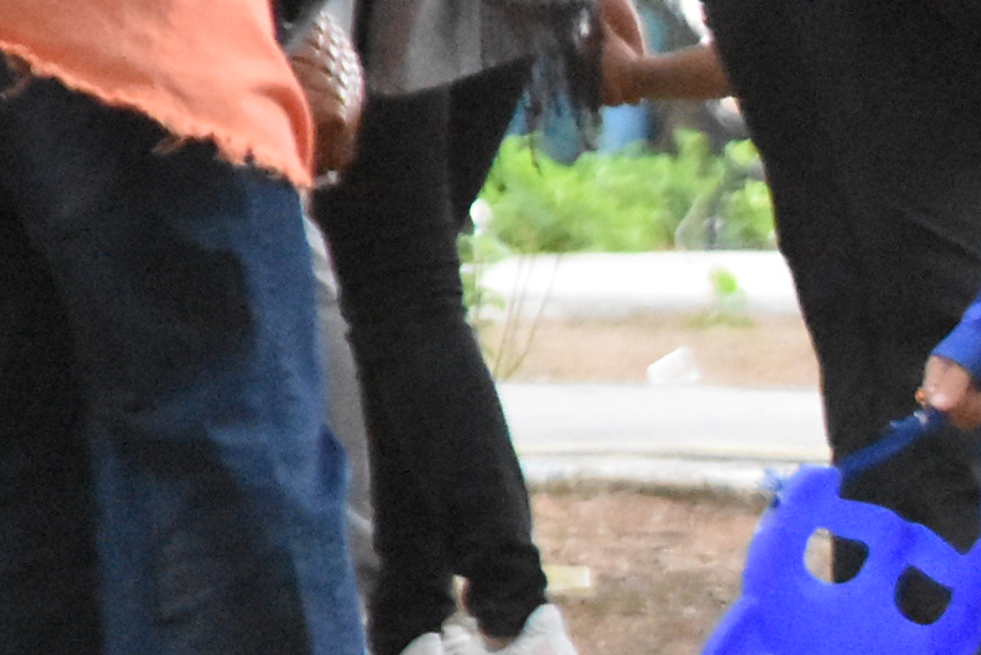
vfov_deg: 1.8
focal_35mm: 766
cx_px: 1341
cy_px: 479
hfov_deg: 2.7
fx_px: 20880
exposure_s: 1/250
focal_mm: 145
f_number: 5.6
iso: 18000
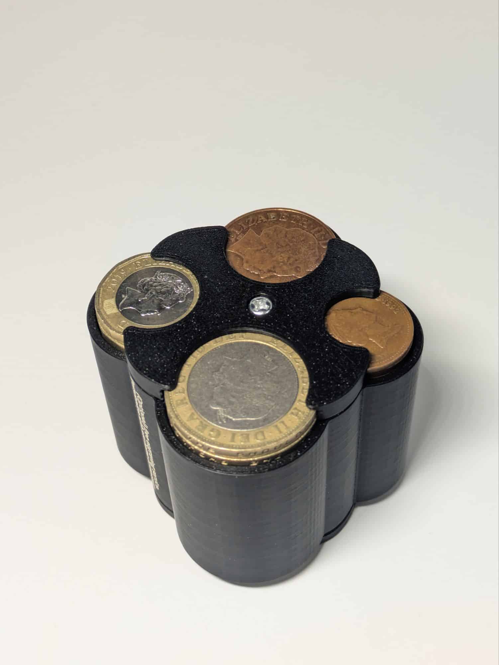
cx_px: 250
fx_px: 979
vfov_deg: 37.5
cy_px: 332
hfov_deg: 28.6
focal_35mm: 51
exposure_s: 1/100
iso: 119
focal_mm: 5.43
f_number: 1.89
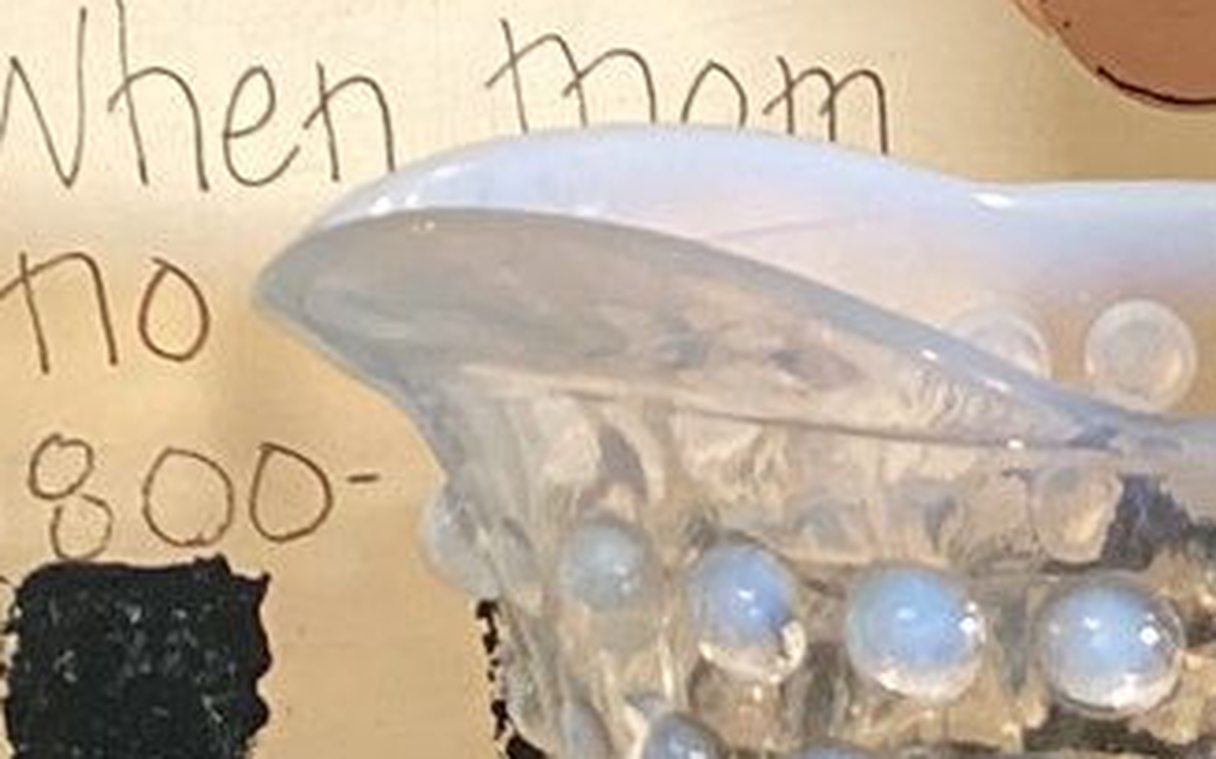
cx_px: 2505
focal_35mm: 152
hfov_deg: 12.1
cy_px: 437
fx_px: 5035
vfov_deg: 8.6
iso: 160
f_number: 2.4
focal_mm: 3.3
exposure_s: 1/50
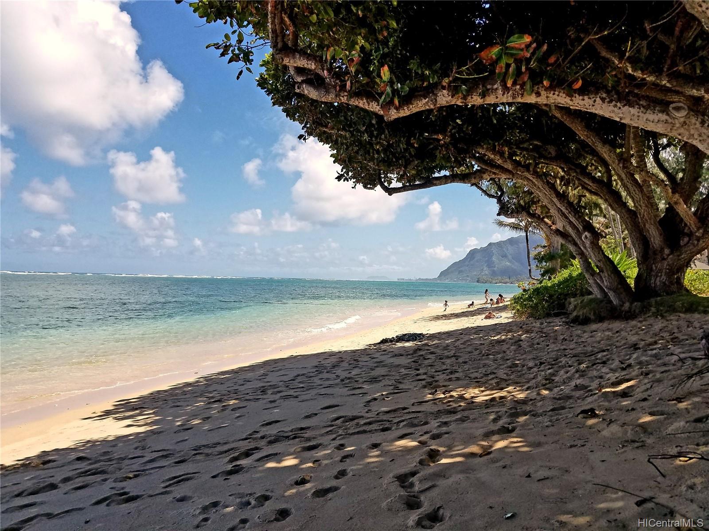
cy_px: 266
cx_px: 354
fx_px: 533
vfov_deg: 53.1
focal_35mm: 26
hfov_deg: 67.3
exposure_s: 1/2680
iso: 50
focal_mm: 4.2
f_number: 1.7
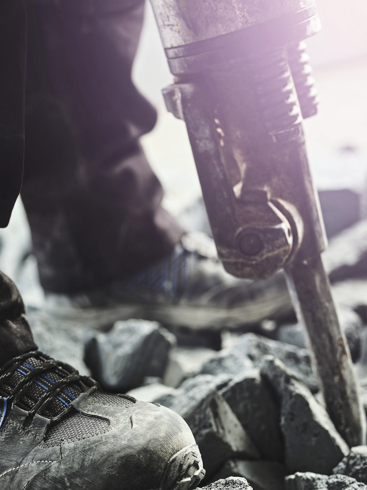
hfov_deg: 18.5
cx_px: 79
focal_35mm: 79
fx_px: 1117
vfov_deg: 24.6
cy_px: 306
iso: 100
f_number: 3.6
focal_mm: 63
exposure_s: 1/125
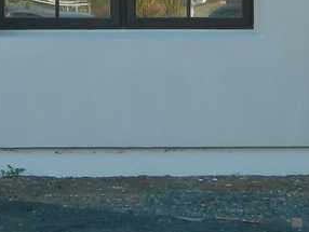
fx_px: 1957
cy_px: -179
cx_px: 38
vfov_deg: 6.6
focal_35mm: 219
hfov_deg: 9.0
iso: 80
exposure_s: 1/160
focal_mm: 8.4
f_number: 3.6
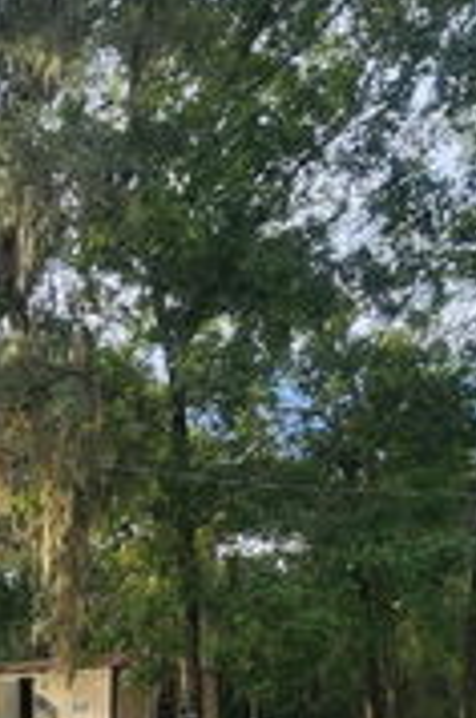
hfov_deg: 31.3
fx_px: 776
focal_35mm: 39
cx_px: -8
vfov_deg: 44.7
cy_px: 657
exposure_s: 1/503
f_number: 2.2
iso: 50
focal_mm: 2.2
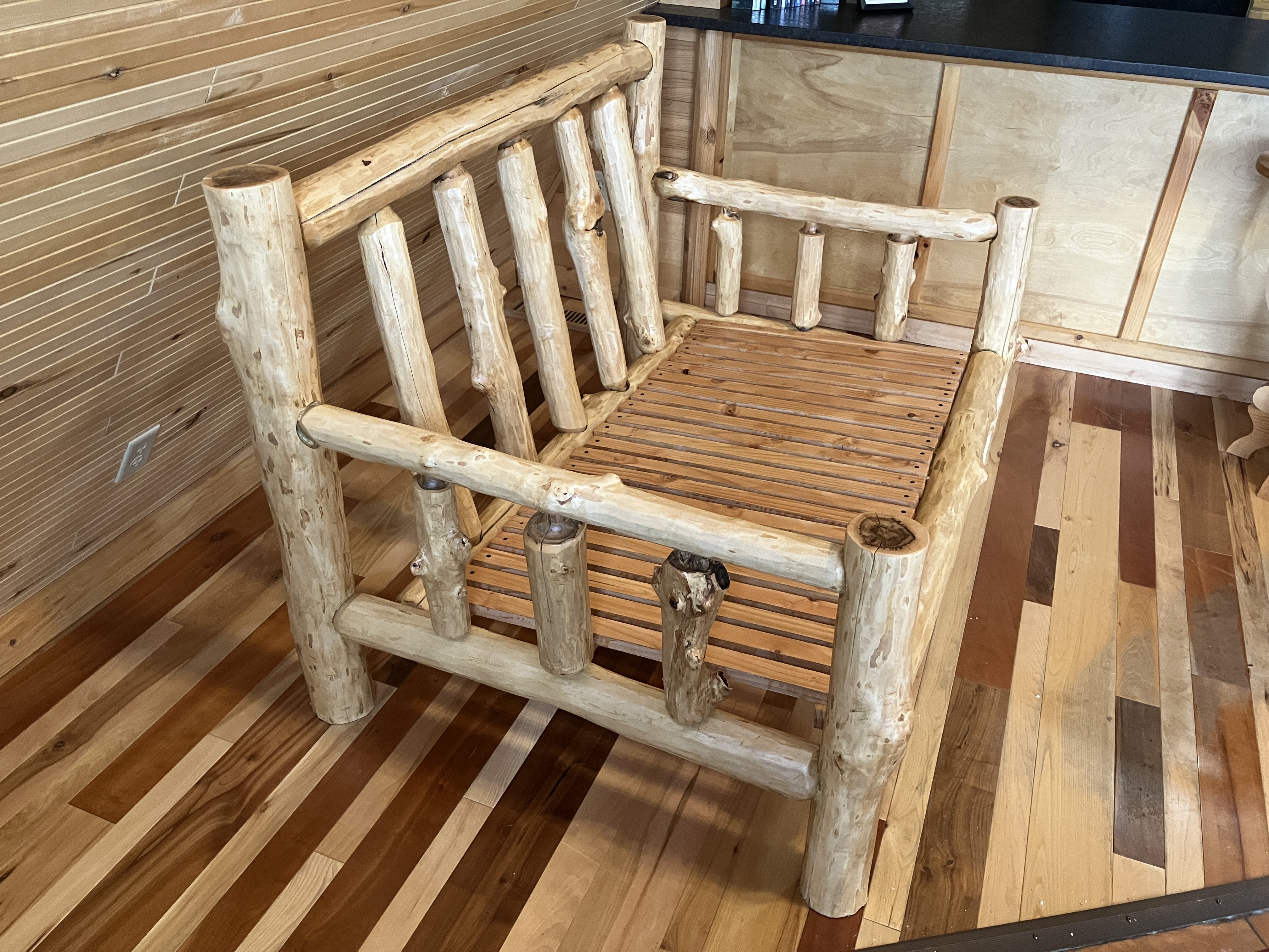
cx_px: 634
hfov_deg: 63.4
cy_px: 476
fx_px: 1026
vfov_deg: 49.7
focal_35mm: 28
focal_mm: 3.99
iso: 320
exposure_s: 1/60
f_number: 1.8
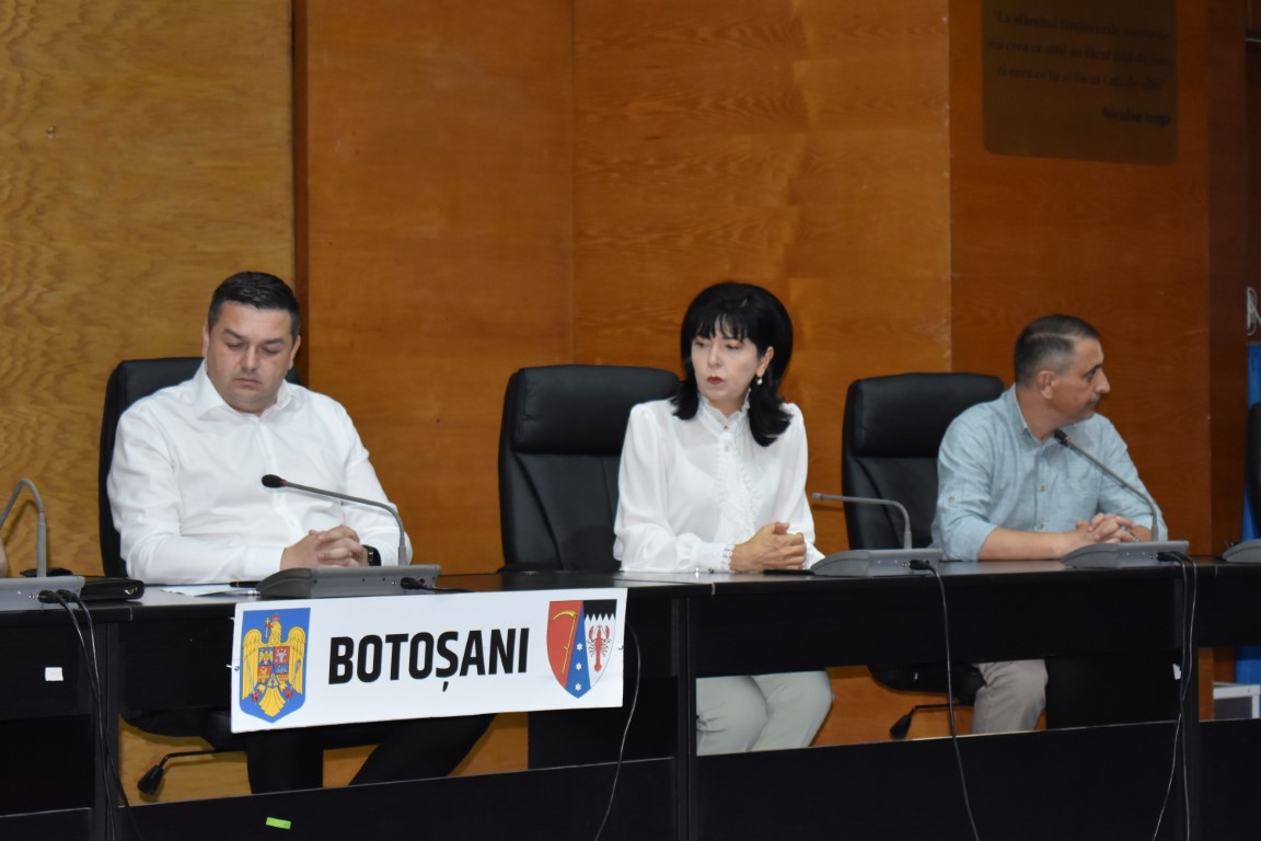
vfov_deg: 16.6
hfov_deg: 24.6
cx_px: 630
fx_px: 2890
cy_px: 420
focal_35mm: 82
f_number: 5.6
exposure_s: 1/60
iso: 1400
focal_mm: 55
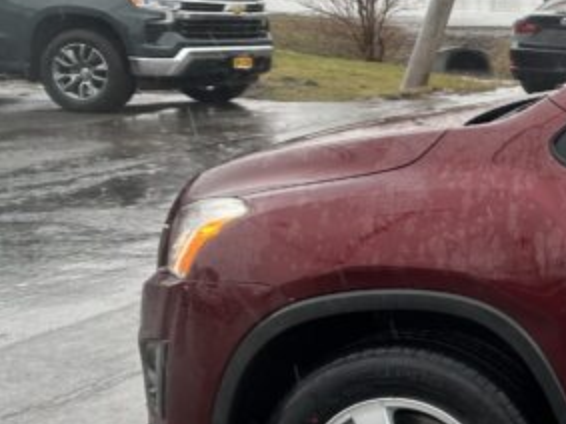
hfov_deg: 17.9
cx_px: 926
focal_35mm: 94
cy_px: 168
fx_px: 1536
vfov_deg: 15.7
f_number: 1.5
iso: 40
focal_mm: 5.7
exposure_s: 1/286
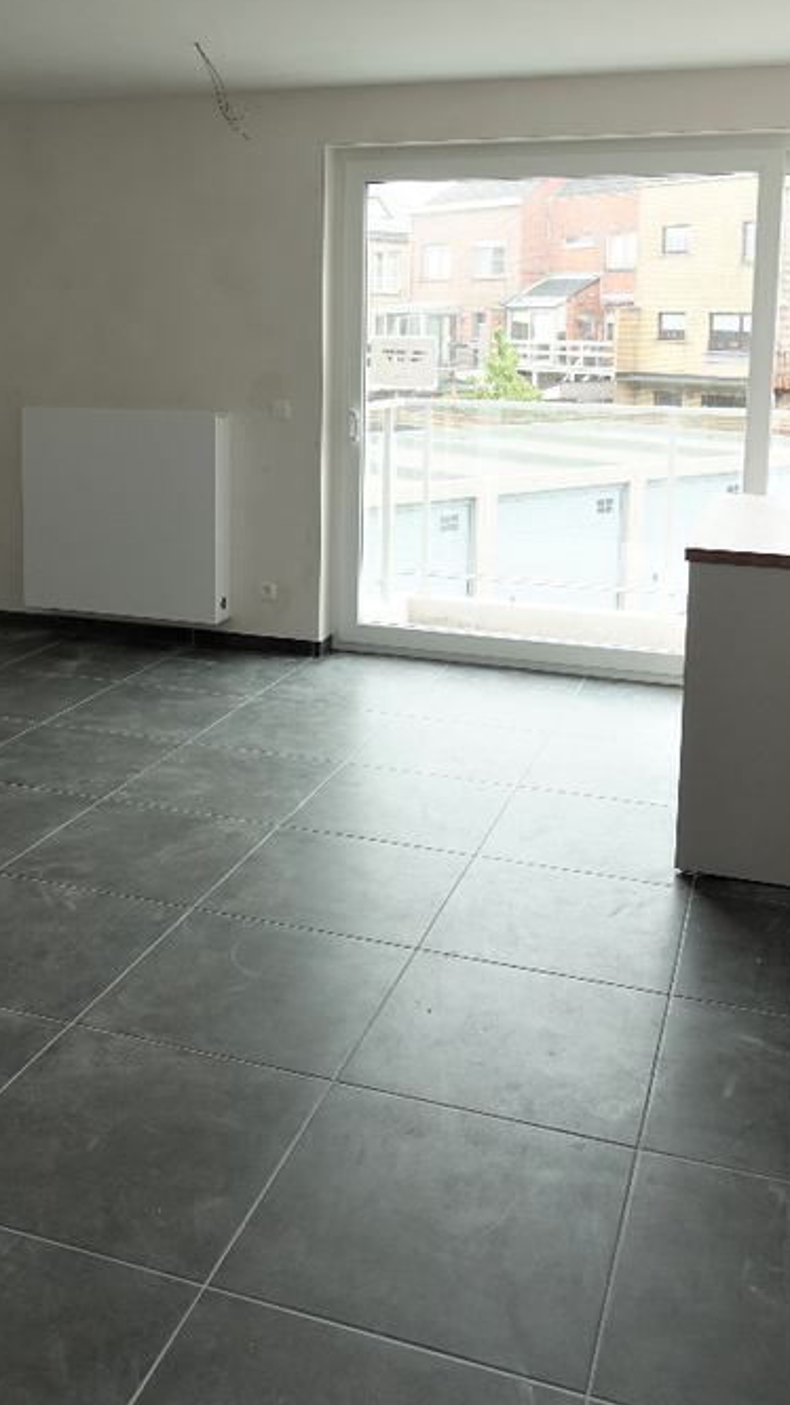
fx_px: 1266
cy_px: 480
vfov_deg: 56.9
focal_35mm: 34
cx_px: 320
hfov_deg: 34.5
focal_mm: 8.8
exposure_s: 1/80
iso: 125
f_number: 3.5
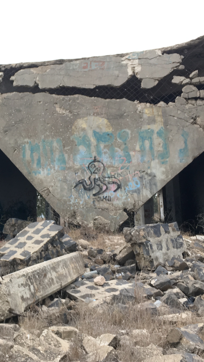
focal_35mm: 58
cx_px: -16
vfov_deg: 36.0
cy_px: 156
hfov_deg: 19.9
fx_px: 558
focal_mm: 4.15
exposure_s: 1/33
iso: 40
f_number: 2.2
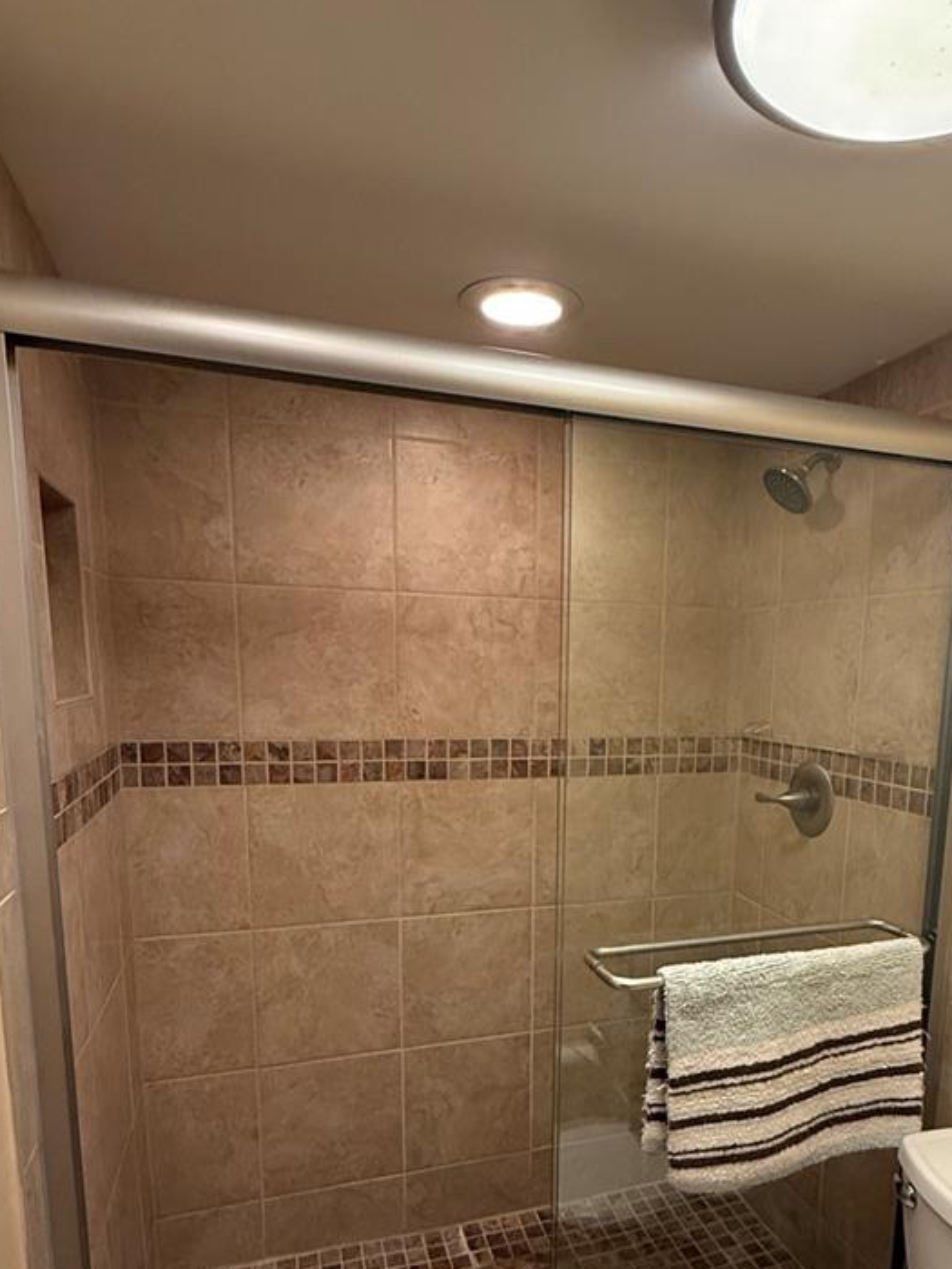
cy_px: 816
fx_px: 880
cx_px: 588
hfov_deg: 56.2
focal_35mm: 24
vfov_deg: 70.1
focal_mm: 2.22
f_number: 2.2
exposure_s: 1/120
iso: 400
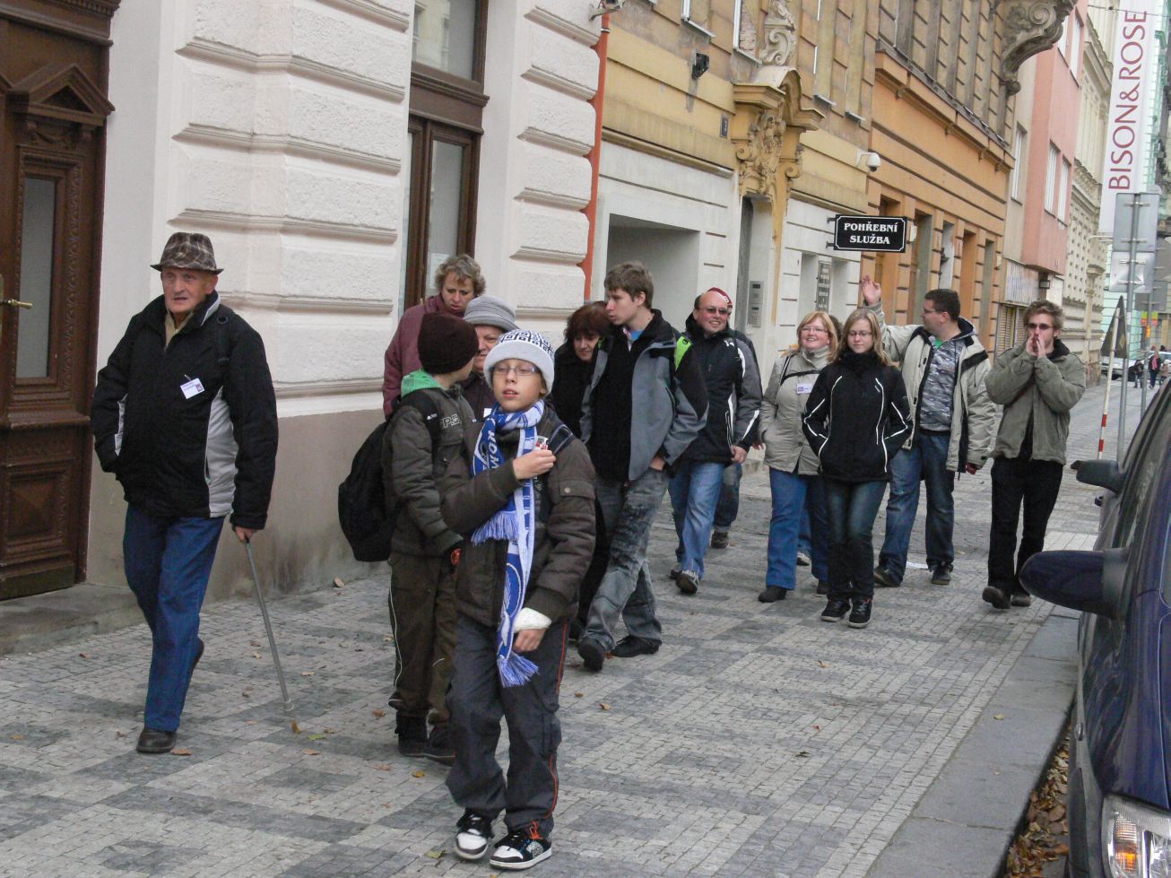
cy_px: 439
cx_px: 586
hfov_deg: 32.7
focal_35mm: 59
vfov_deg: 24.8
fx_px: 1996
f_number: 5.6
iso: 400
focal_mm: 12.6
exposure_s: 1/200
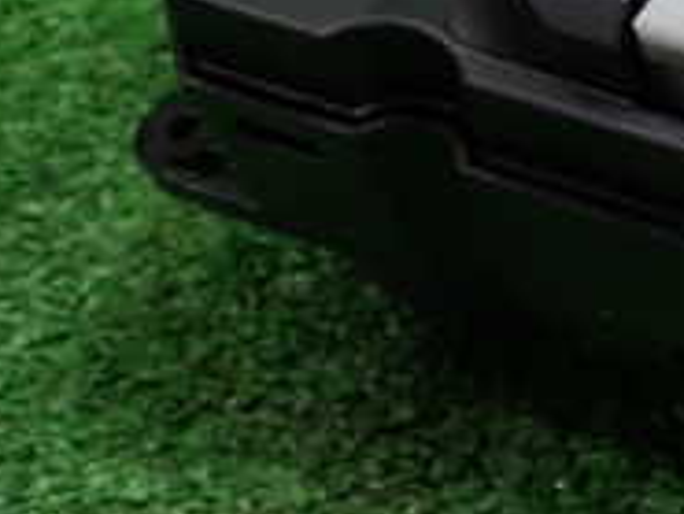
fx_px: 1602
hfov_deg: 21.4
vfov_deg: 18.2
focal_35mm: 81
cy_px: 226
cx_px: 932
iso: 200
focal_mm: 4.5
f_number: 2
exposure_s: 1/40
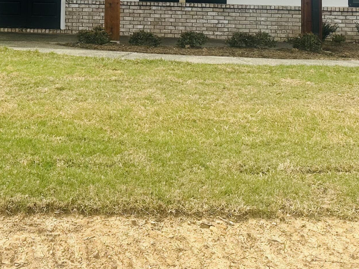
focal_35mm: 58
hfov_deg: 31.6
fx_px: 602
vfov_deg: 23.5
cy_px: -37
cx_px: 34
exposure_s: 1/5000
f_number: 1.78
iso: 80
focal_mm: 6.86
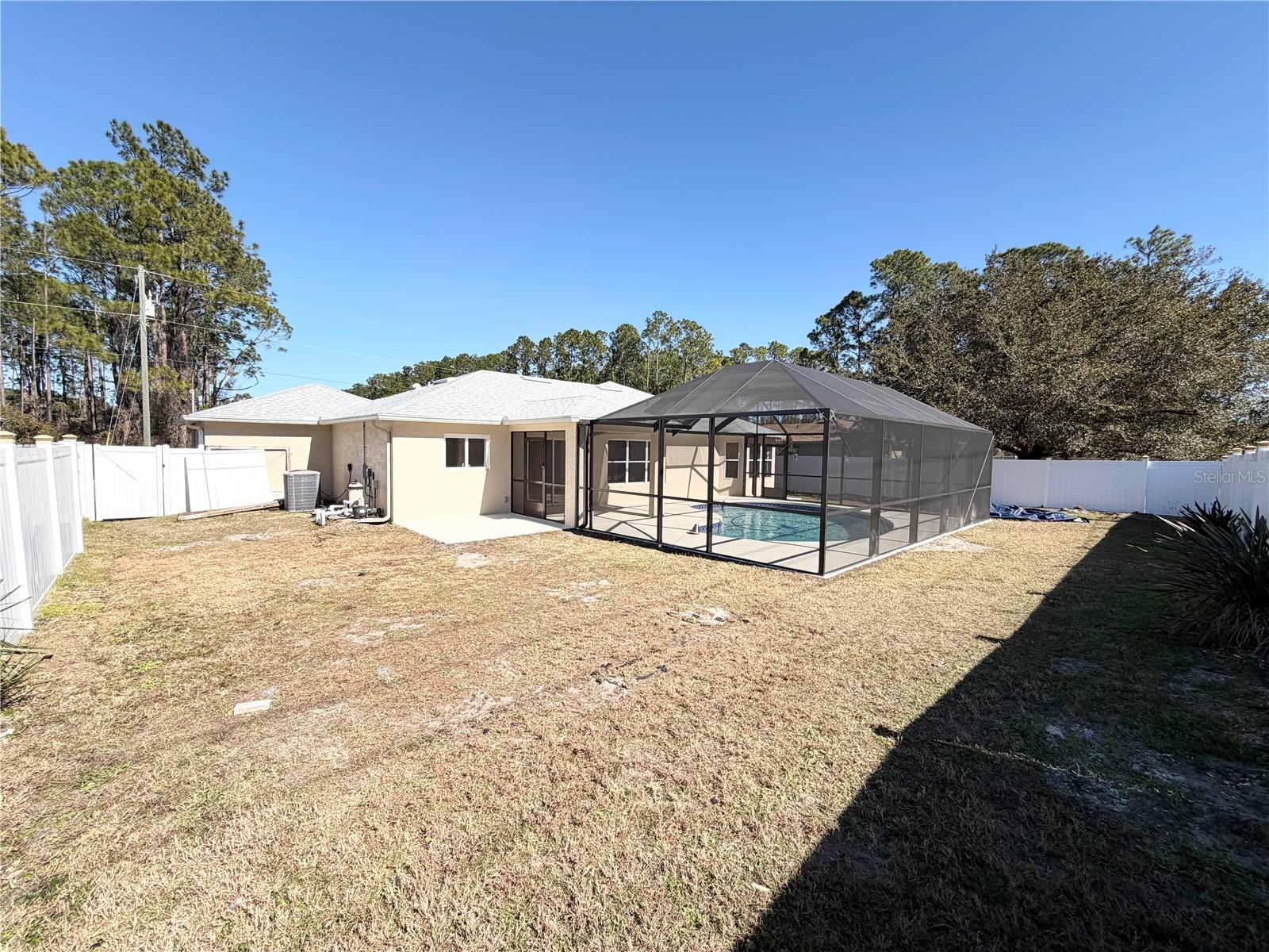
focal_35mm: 14
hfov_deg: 102.1
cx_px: 634
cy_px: 476
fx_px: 513
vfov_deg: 85.7
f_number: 2.2
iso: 25
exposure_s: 1/928
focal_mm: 2.22
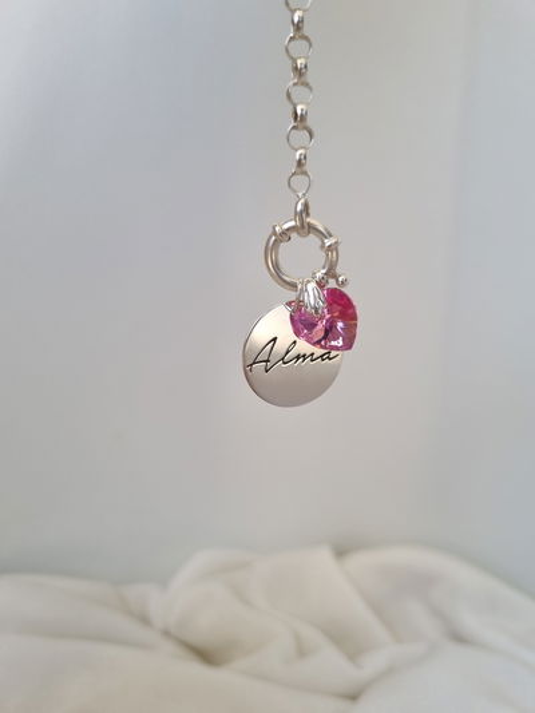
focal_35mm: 26
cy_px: 356
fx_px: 536
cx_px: 268
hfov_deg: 53.1
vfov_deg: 67.3
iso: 50
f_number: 1.8
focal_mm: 5.4
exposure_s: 1/100
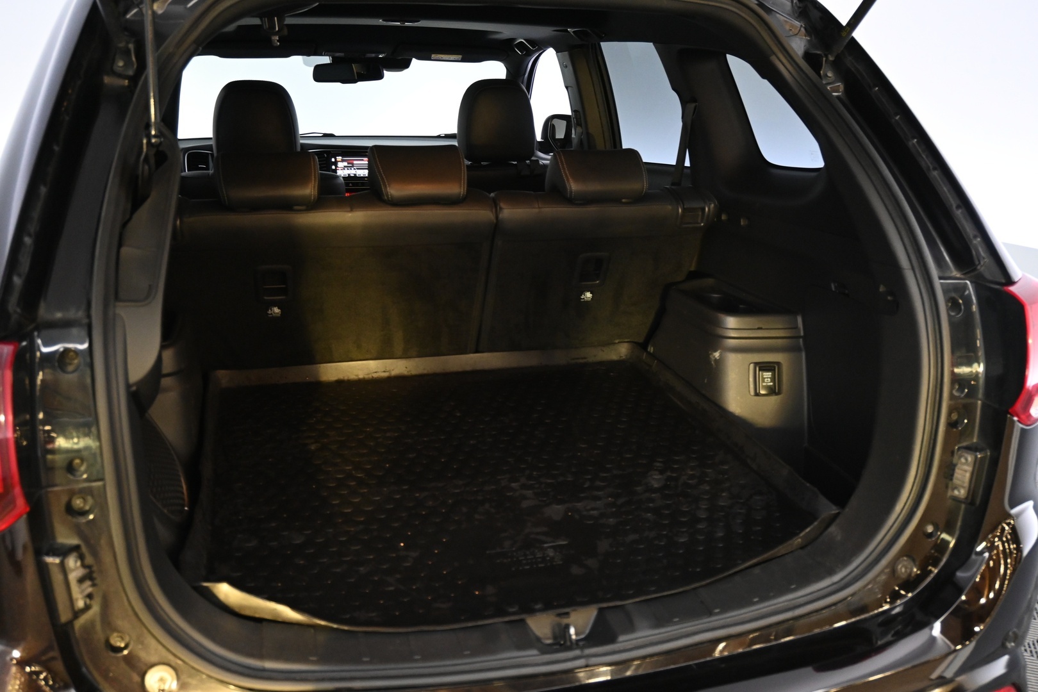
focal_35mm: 32
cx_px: 519
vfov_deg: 41.7
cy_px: 346
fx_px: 908
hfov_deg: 59.5
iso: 1800
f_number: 4
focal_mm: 21
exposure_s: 1/30
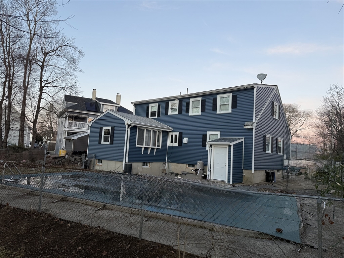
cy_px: 129
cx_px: 172
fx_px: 239
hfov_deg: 71.6
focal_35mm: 24
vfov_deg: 56.8
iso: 64
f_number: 1.78
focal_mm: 6.76
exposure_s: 1/121
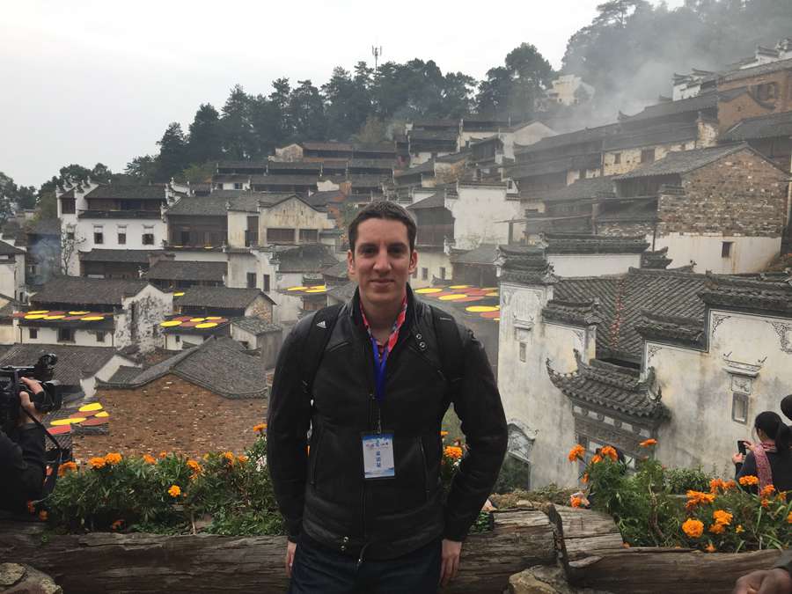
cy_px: 297
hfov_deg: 61.7
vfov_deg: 48.2
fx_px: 664
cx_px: 396
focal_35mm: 29
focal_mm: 4.15
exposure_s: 1/590
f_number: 2.2
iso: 32
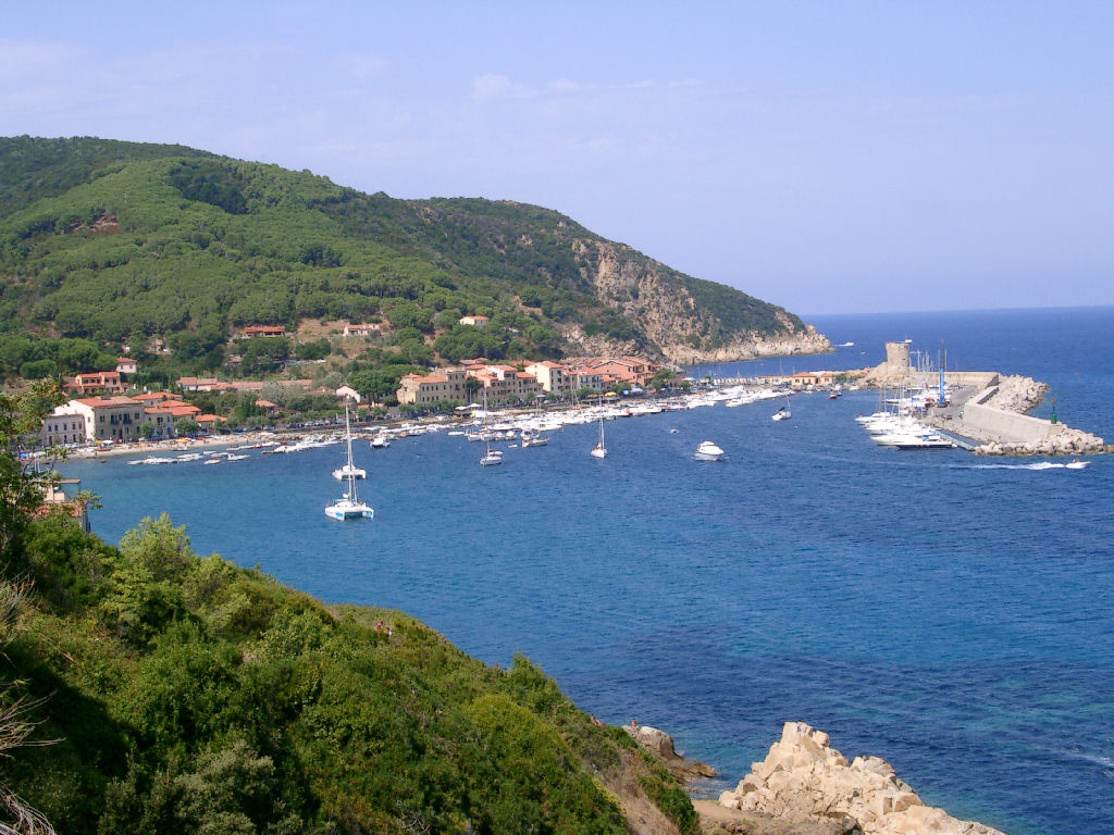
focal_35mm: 62
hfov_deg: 31.2
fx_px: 1995
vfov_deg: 23.7
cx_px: 557
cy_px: 418
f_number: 6.5
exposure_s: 1/500
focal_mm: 12.6
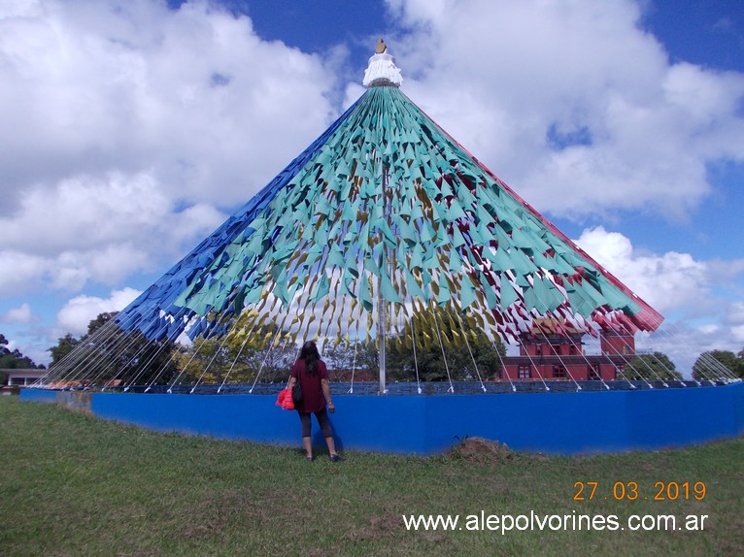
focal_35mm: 28
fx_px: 602
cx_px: 372
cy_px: 278
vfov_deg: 49.7
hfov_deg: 63.5
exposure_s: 1/640
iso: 80
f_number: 5.4
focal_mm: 4
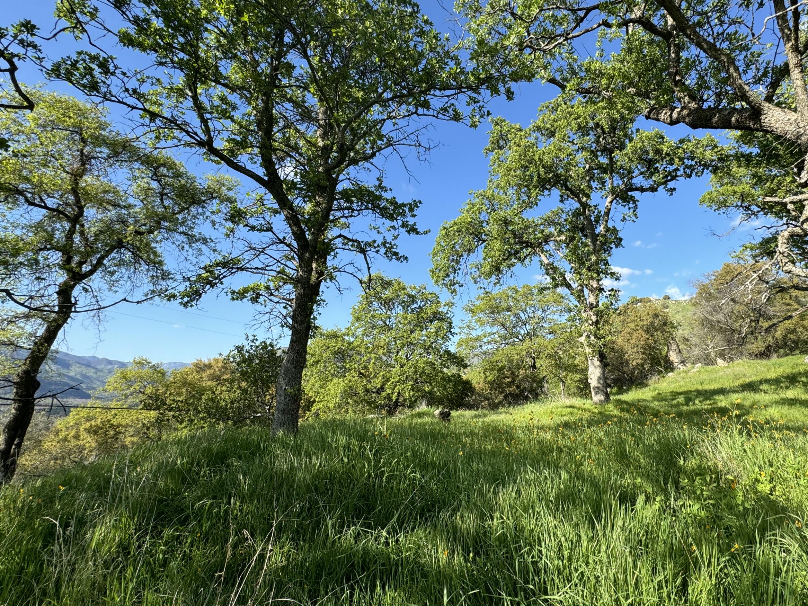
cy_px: 280
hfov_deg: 86.8
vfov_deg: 71.5
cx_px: 479
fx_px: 420
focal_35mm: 18
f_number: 2.2
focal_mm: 2.22
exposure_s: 1/1034
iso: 50
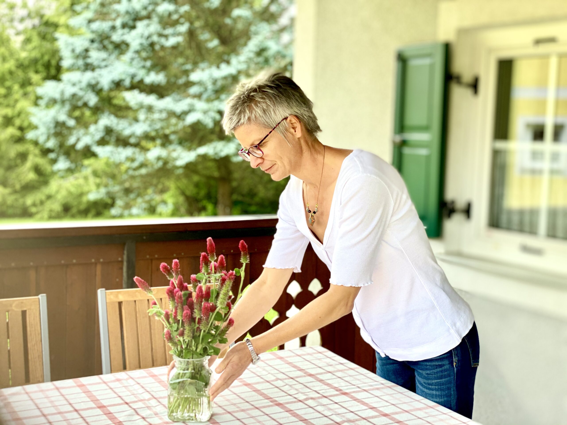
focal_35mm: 52
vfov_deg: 28.0
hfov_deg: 36.8
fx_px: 852
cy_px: 212
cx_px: 284
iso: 32
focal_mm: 6
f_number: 2
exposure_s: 1/122
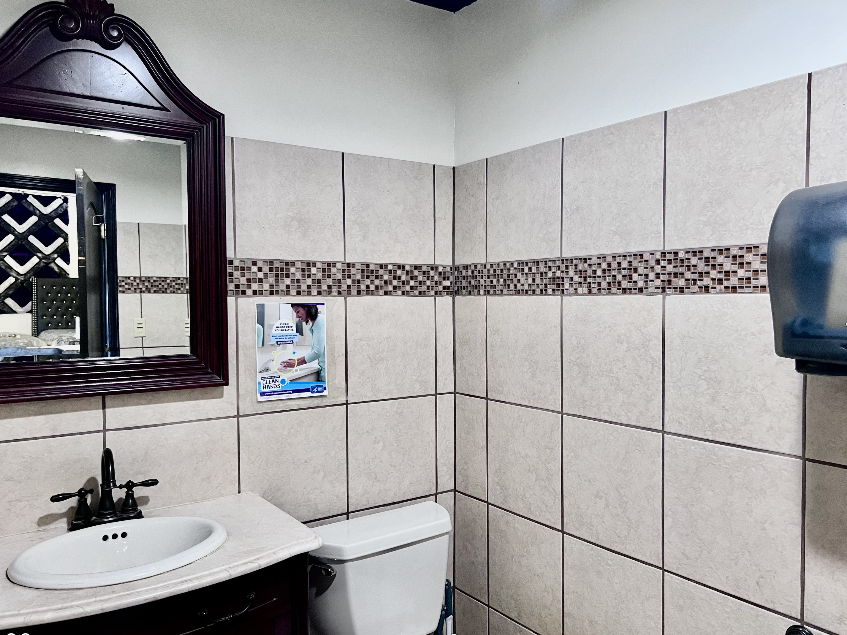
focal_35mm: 28
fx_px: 685
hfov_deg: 63.4
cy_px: 318
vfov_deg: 49.7
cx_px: 448
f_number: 1.5
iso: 320
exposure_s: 1/60
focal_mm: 5.7
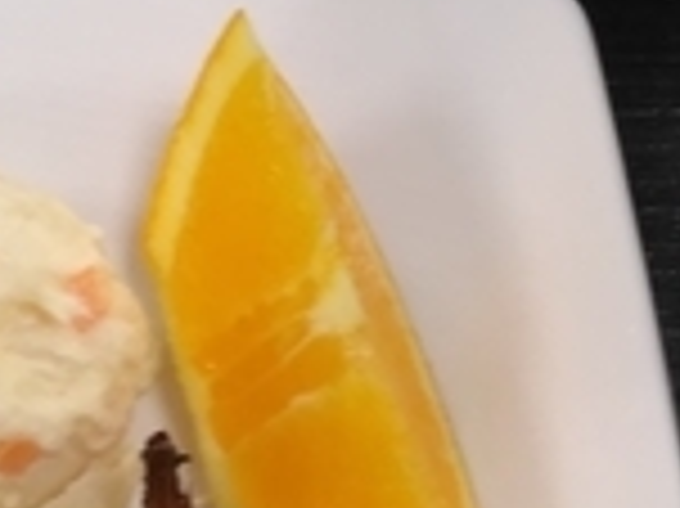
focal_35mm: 138
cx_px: 185
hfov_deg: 14.3
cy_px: 306
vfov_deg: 10.7
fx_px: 2709
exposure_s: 1/50
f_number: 2.2
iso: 56
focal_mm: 3.46
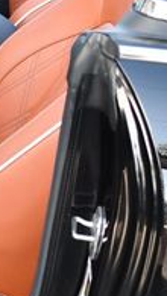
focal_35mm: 124
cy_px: 70
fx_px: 974
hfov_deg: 9.3
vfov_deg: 17.2
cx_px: -144
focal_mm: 18
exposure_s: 1/250
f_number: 3.5
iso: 500
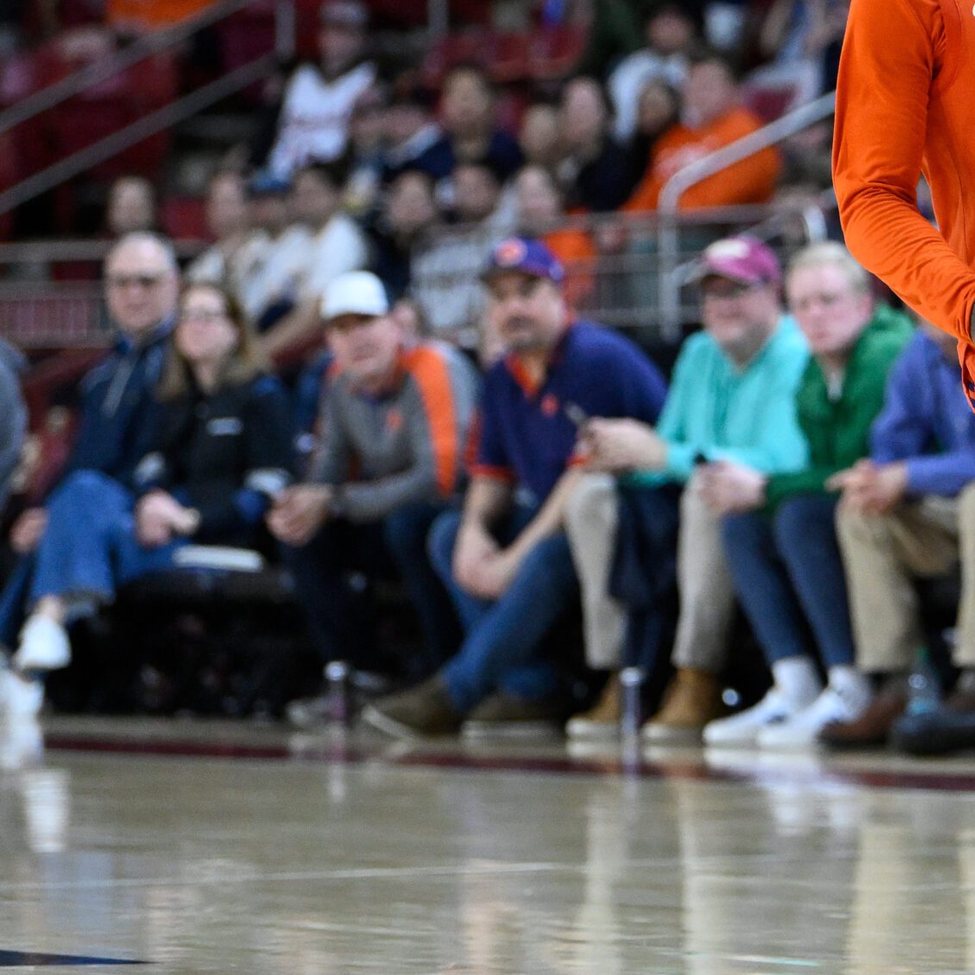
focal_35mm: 259
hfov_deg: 6.7
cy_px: 280
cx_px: 1074
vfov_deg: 6.8
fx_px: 8253
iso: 5000
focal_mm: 135
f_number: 3.2
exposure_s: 1/1600
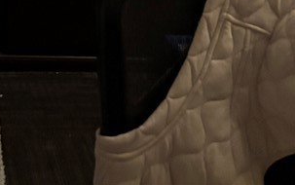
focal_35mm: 93
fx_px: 748
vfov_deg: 10.9
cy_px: -313
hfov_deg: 21.2
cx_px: -31
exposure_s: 1/30
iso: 1000
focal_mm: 5.96
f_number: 1.6
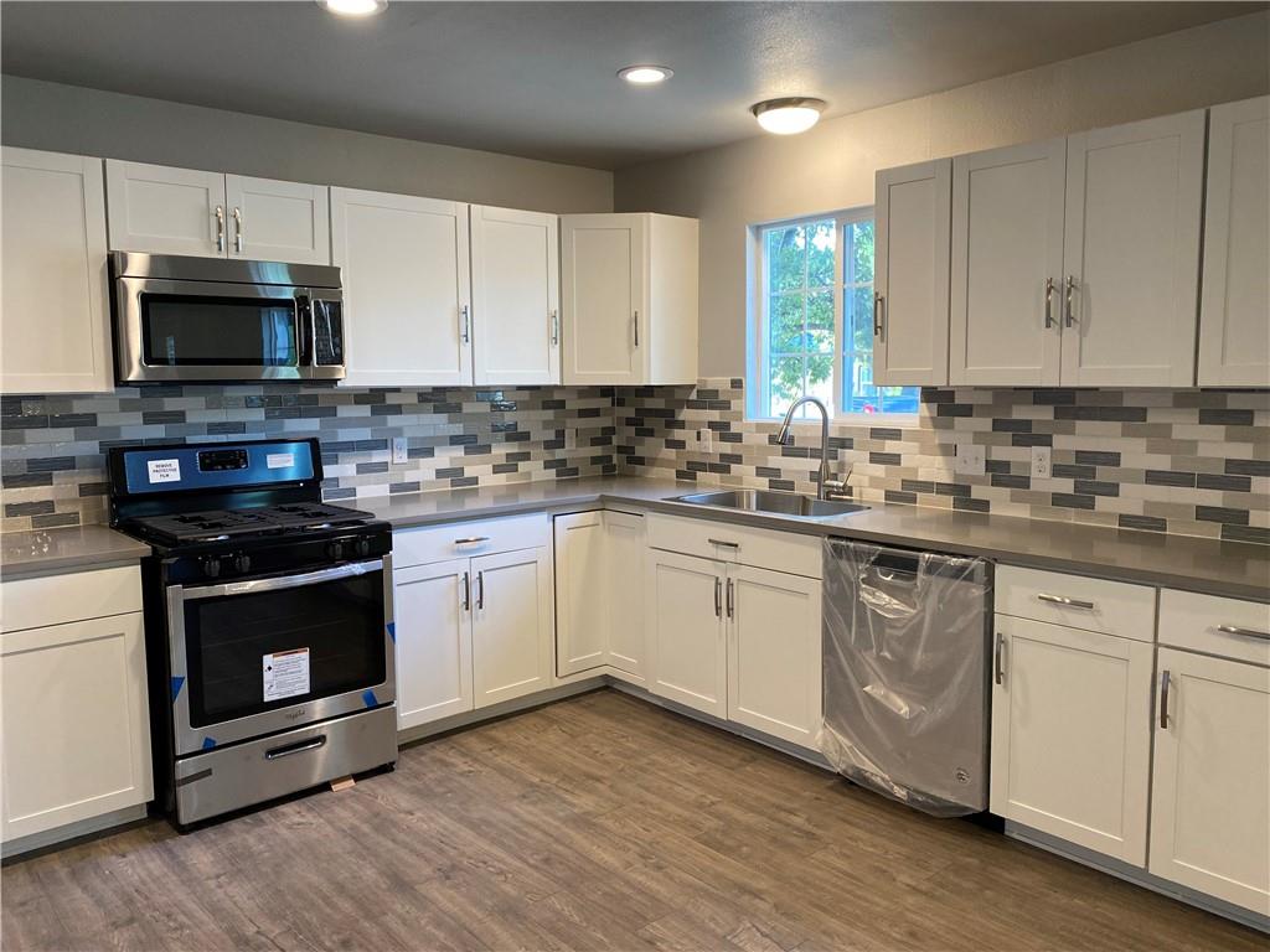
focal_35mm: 26
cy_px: 476
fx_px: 954
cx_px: 635
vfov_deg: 53.1
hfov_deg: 67.3
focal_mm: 4.25
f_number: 1.8
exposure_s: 1/60
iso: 125
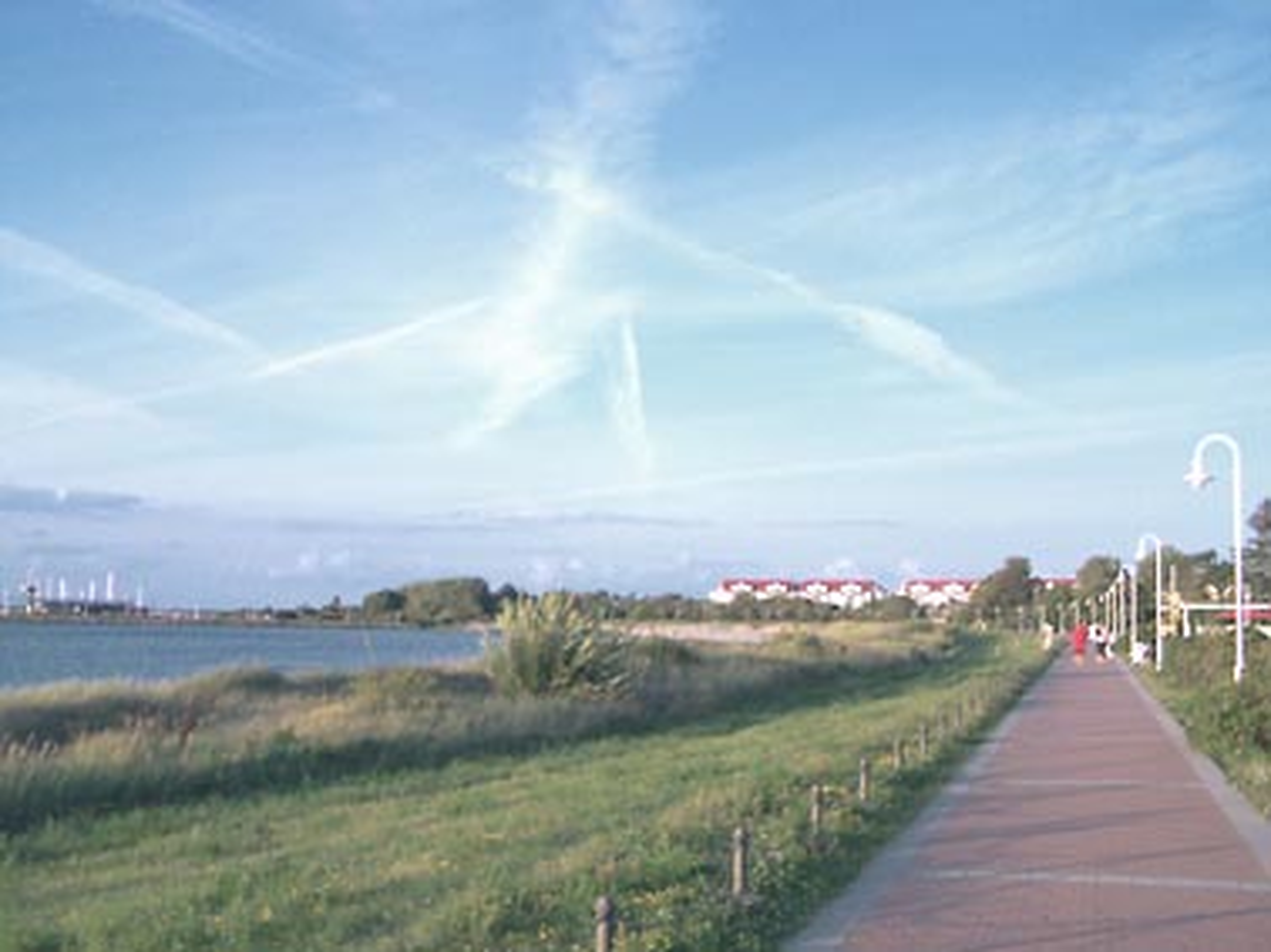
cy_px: 476
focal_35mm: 38
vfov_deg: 37.7
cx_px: 636
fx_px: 1394
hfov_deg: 49.0
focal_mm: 6.3
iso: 64
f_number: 2.8
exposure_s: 1/250
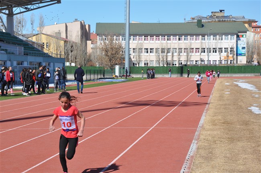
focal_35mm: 87
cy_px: 86
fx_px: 630
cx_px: 130
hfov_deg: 23.4
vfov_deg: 15.7
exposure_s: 1/400
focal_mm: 58
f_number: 10
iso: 200
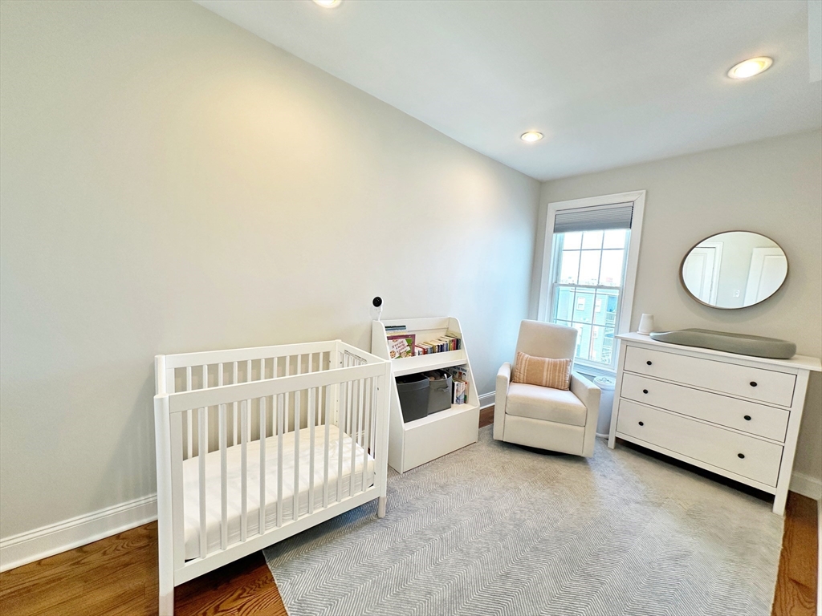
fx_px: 332
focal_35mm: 14
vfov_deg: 85.7
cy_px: 308
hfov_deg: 102.1
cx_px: 411
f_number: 2.2
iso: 125
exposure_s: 1/120
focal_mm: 2.22
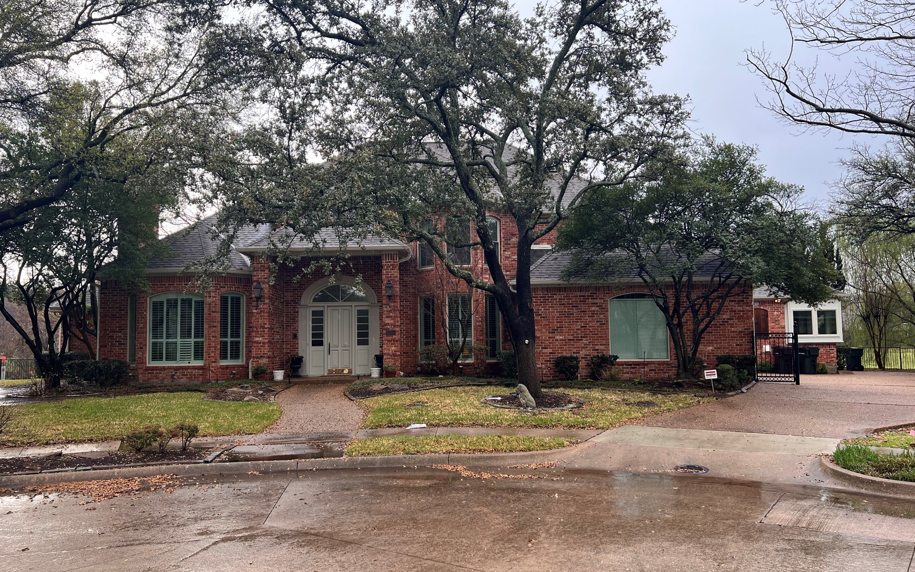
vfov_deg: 44.5
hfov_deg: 66.5
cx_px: 460
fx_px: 698
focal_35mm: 28
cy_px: 296
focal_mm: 5.7
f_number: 1.5
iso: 50
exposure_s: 1/384
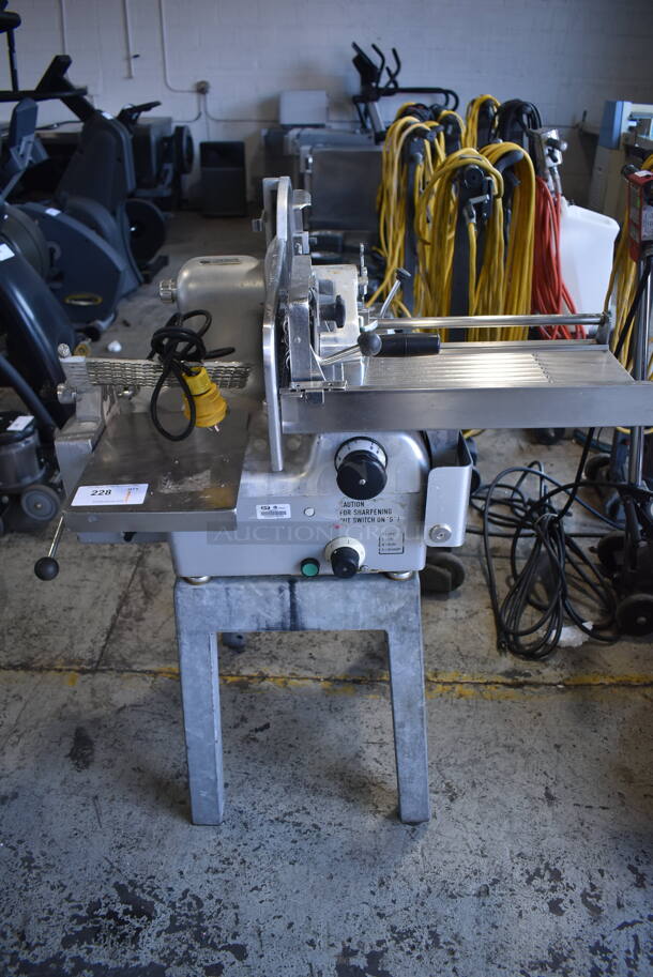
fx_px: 733
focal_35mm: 27
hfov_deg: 48.0
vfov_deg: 67.3
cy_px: 488
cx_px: 326
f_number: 3.5
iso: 640
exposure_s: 1/250
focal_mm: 18
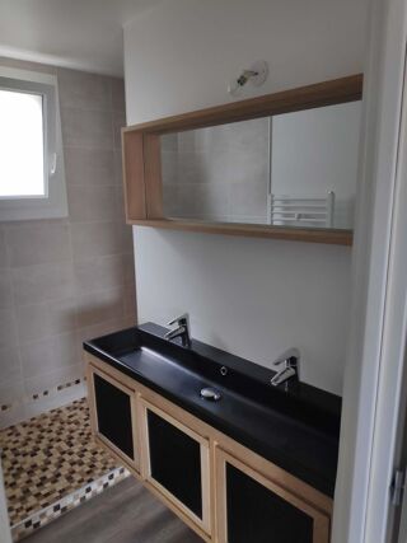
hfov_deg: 65.9
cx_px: 204
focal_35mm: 20
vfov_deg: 81.8
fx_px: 314
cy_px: 272
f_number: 1.9
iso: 179
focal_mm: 3.94
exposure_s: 1/100
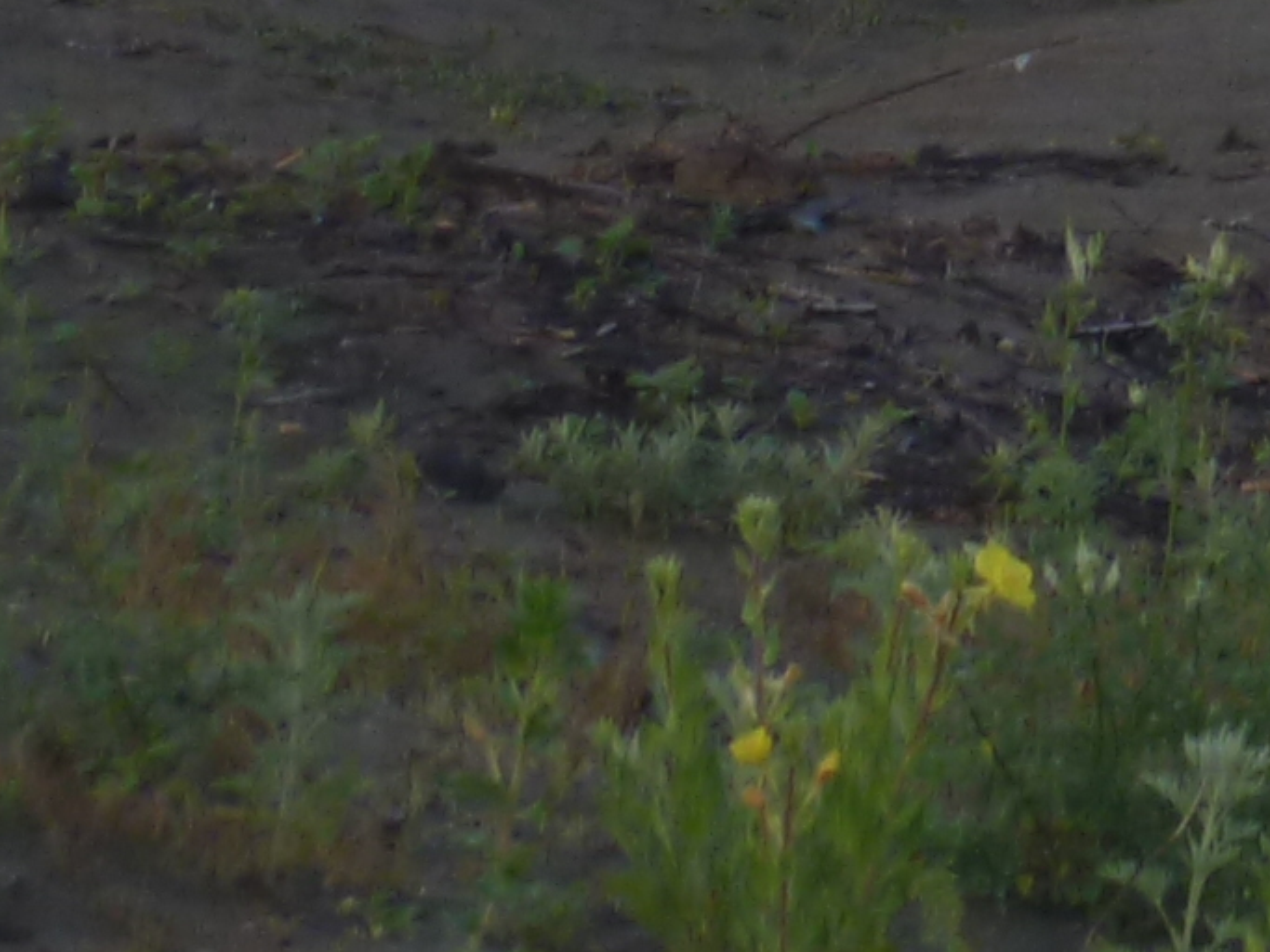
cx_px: 2440
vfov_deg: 2.6
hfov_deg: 3.5
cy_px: -1744
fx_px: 20872
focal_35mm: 569
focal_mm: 16.1
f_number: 4.6
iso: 80
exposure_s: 1/50
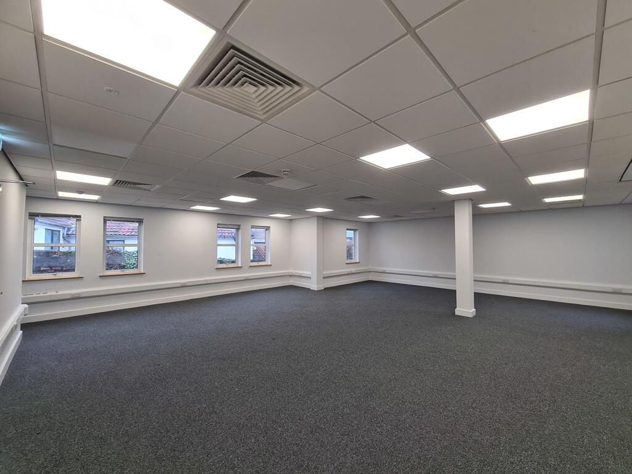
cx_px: 316
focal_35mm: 13
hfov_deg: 106.2
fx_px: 237
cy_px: 237
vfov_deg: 89.9
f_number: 2.2
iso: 80
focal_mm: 2.2
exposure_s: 1/100
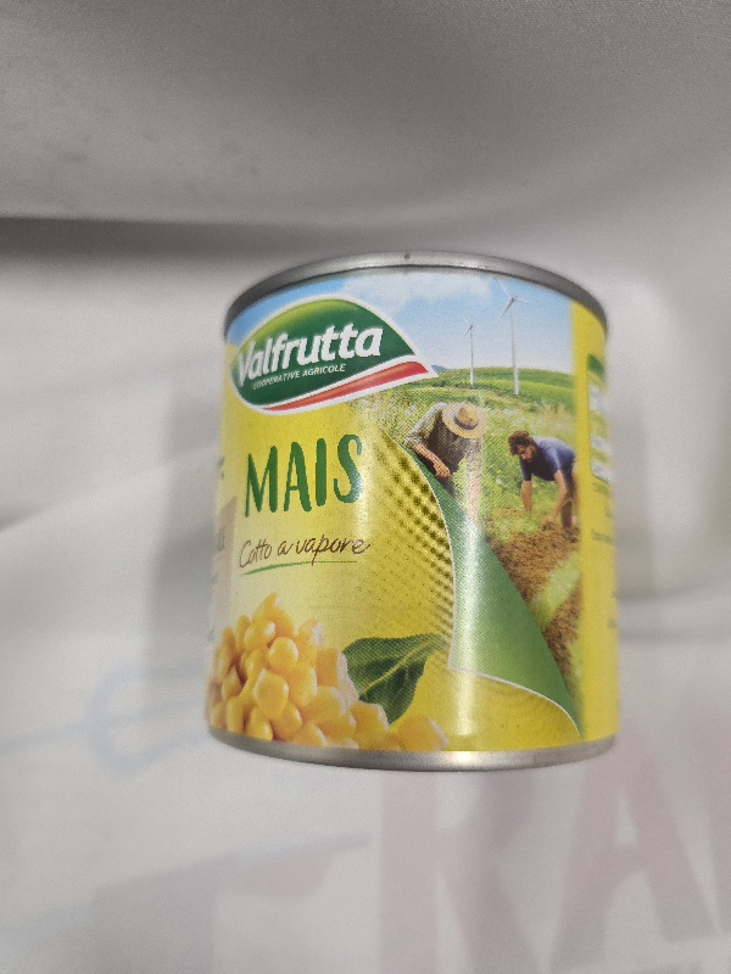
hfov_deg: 58.9
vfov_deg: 73.9
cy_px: 487
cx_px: 366
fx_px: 648
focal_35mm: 23
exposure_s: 1/101
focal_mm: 6.3
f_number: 1.7
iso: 400
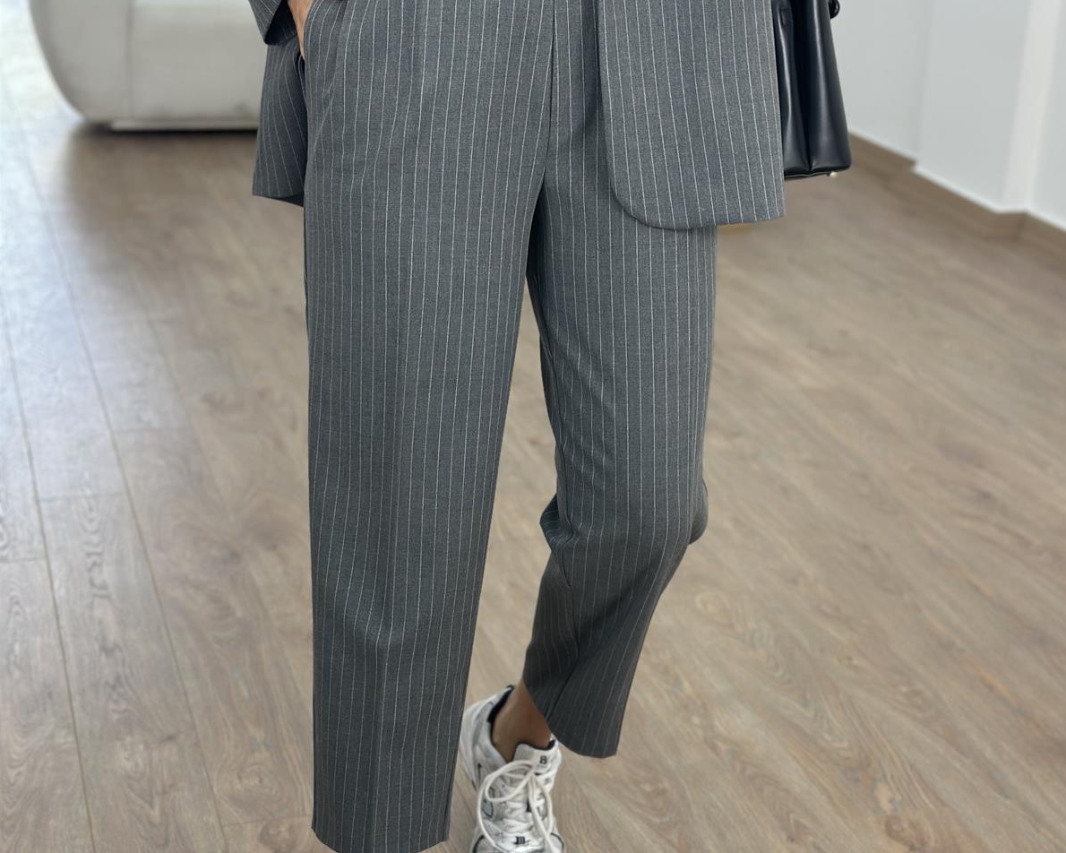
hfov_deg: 30.0
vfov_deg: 24.2
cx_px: 537
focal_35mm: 63
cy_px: 428
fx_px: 1988
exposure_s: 1/100
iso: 64
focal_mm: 6.86
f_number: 1.78
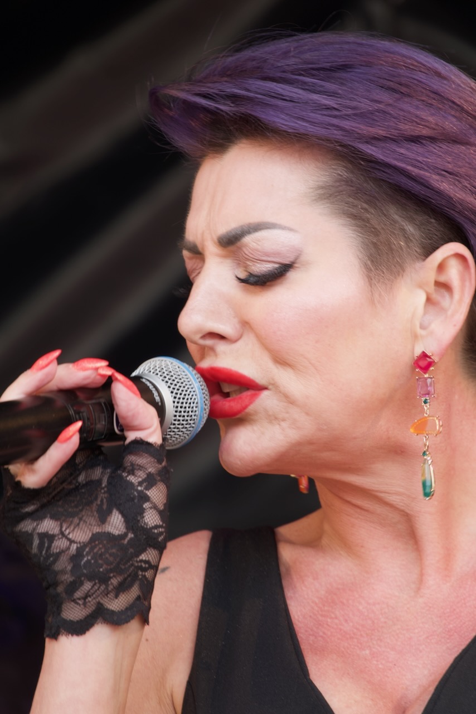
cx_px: 238
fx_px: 6759
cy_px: 357
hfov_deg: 4.0
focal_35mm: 341
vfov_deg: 6.0
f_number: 4
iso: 100
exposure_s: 1/50
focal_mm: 124.94
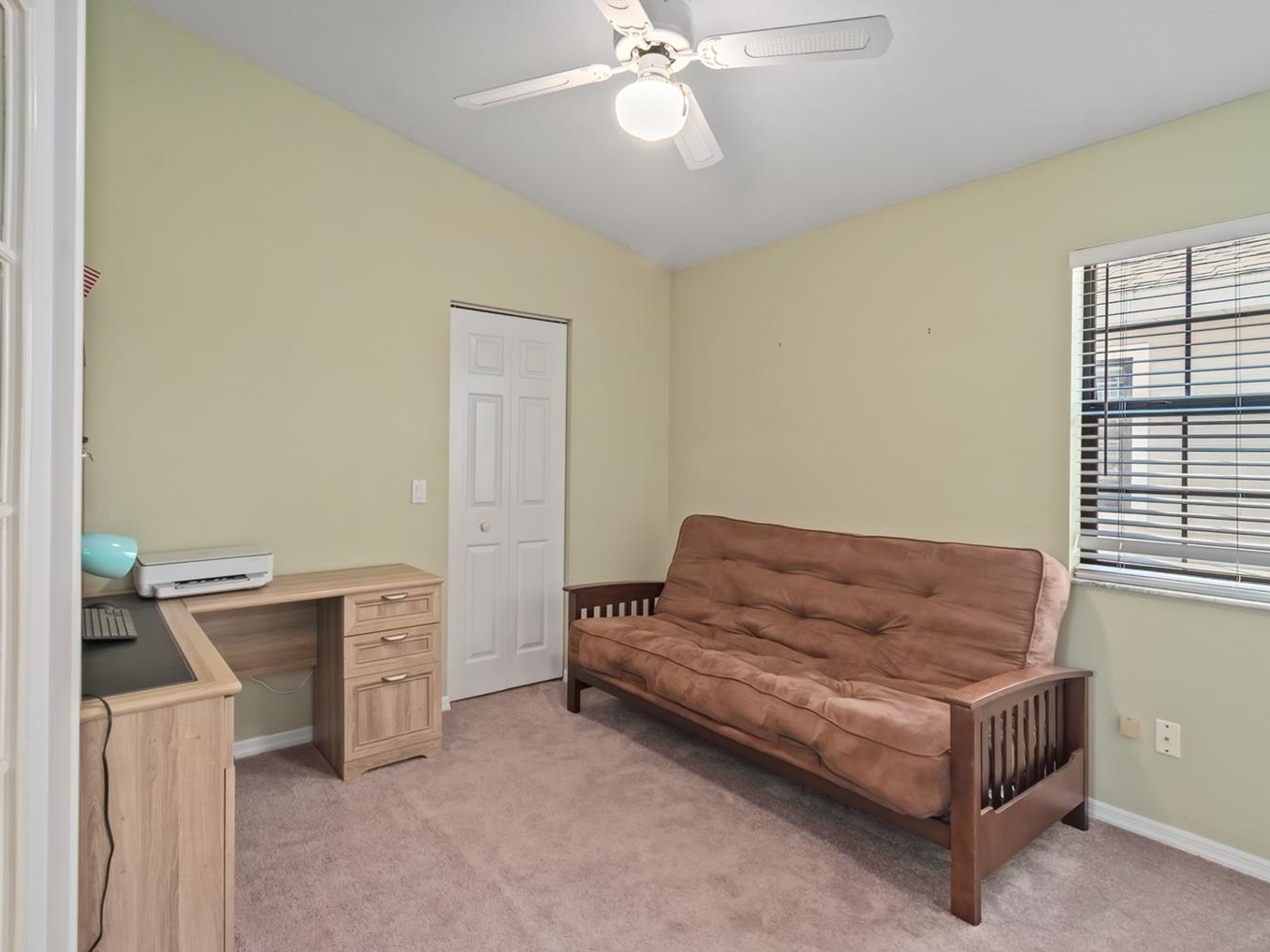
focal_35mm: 17
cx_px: 648
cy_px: 476
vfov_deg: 74.7
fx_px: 624
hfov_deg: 91.0
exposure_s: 1
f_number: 9
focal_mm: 10
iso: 250
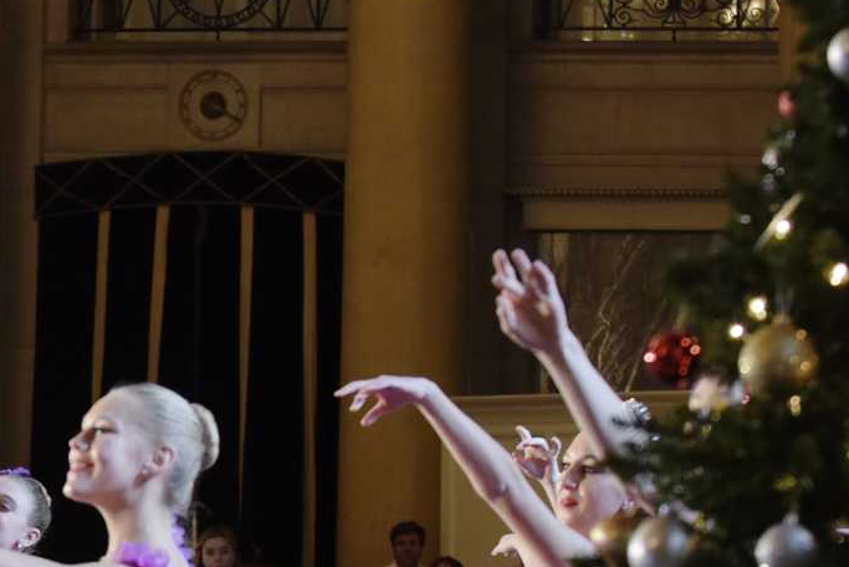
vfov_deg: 6.5
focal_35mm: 210
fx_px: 4954
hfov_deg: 9.7
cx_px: -55
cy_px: 575
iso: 2500
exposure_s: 1/125
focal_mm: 70
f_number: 2.8
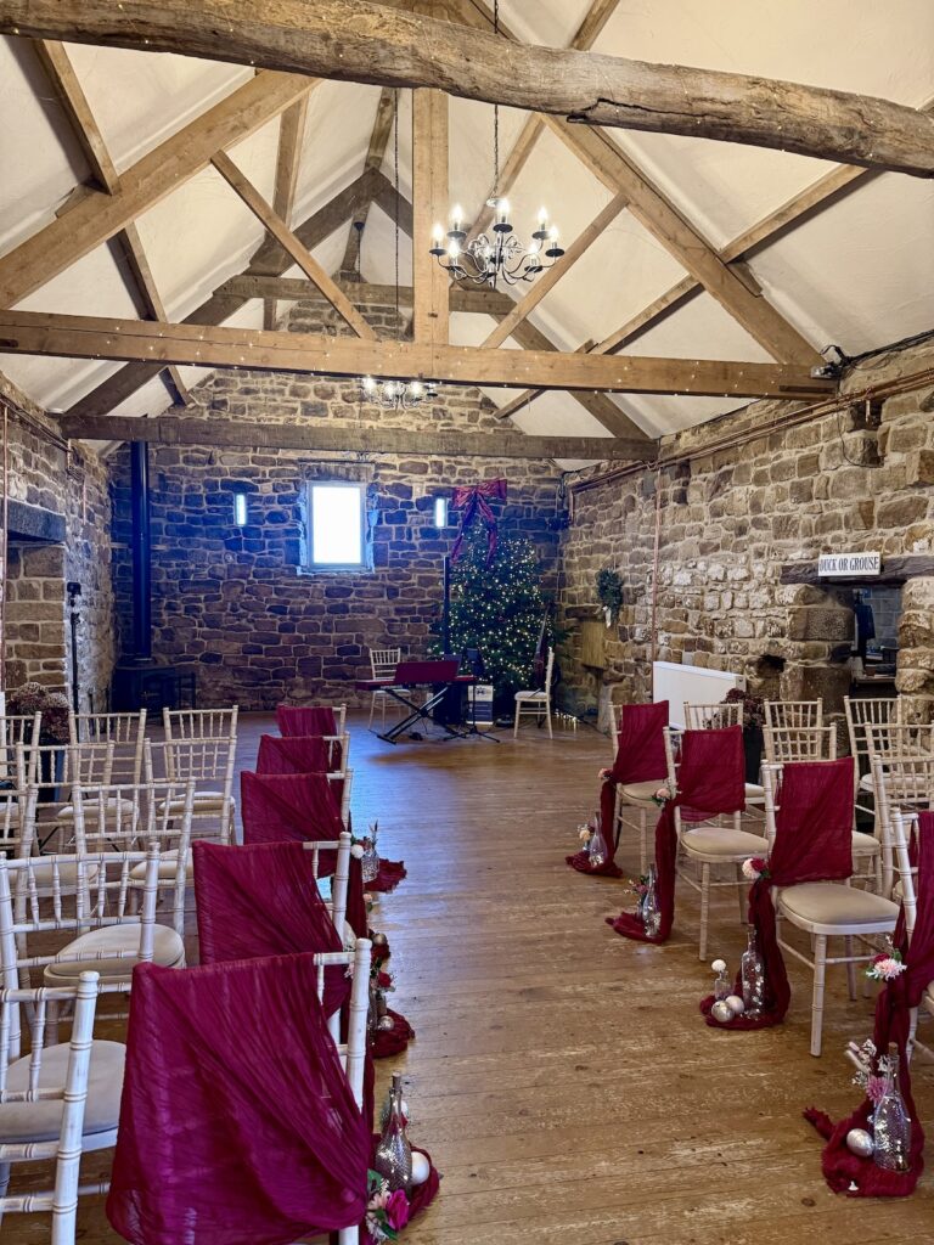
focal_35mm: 24
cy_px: 622
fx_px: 863
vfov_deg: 71.6
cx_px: 467
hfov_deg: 56.8
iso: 320
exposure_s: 1/50
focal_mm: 6.76
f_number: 1.78
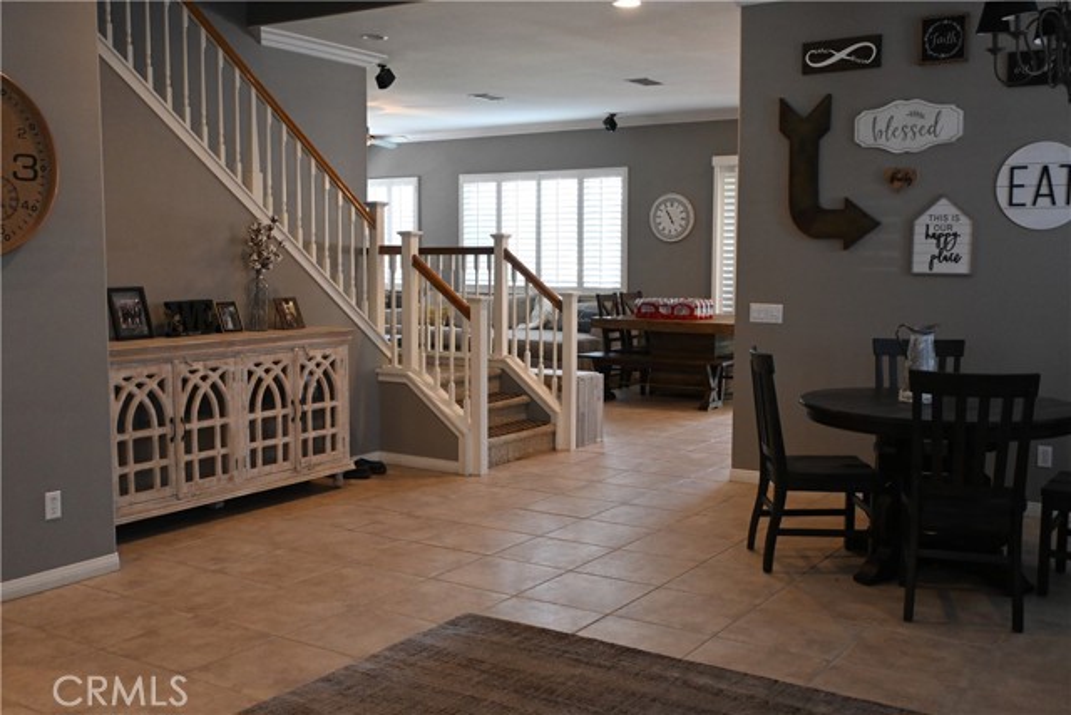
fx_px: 1093
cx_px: 536
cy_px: 358
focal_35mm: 37
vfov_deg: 36.2
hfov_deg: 52.2
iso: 2000
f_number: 4.2
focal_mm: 24.5
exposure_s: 1/125
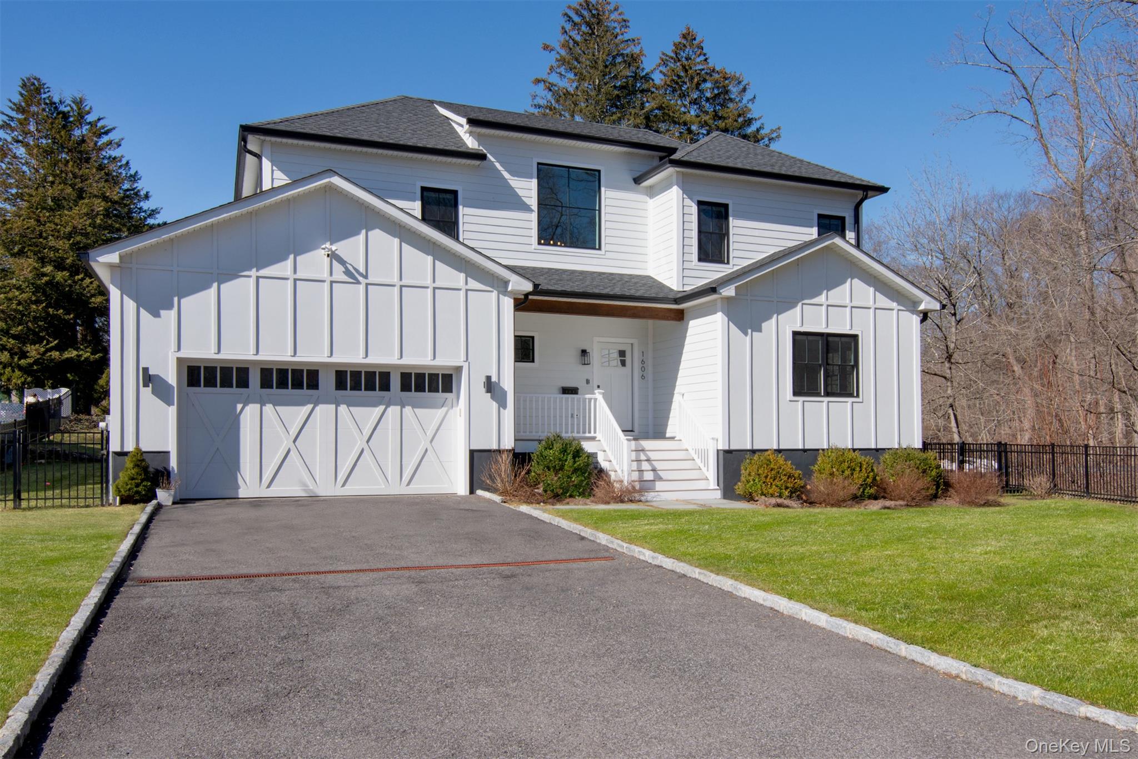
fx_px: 853
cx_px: 569
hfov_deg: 67.4
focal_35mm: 27
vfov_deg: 47.9
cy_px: 380
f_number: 14
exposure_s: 1/200
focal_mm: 18
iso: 400
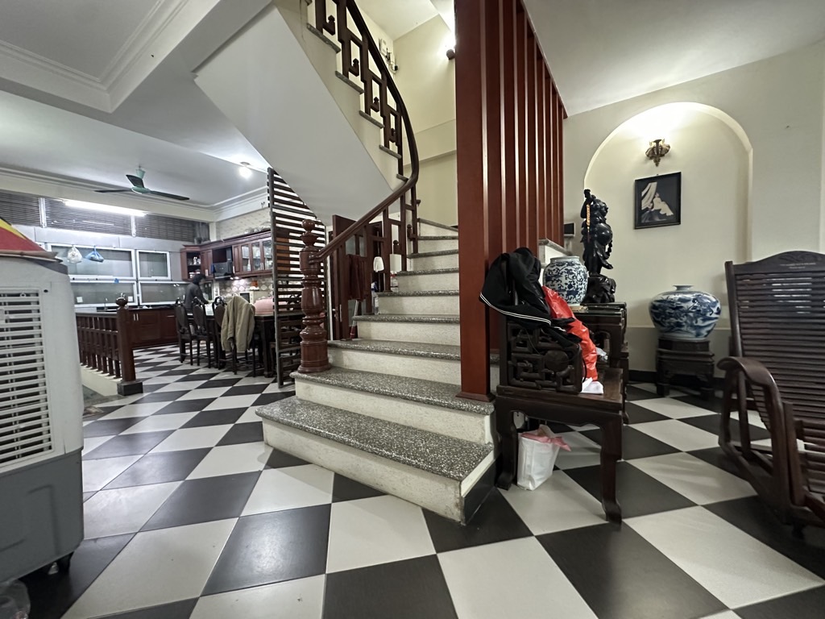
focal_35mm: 14
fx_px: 334
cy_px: 310
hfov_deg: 102.1
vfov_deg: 85.7
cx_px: 412
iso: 1000
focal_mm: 2.22
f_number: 2.2
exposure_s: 1/50
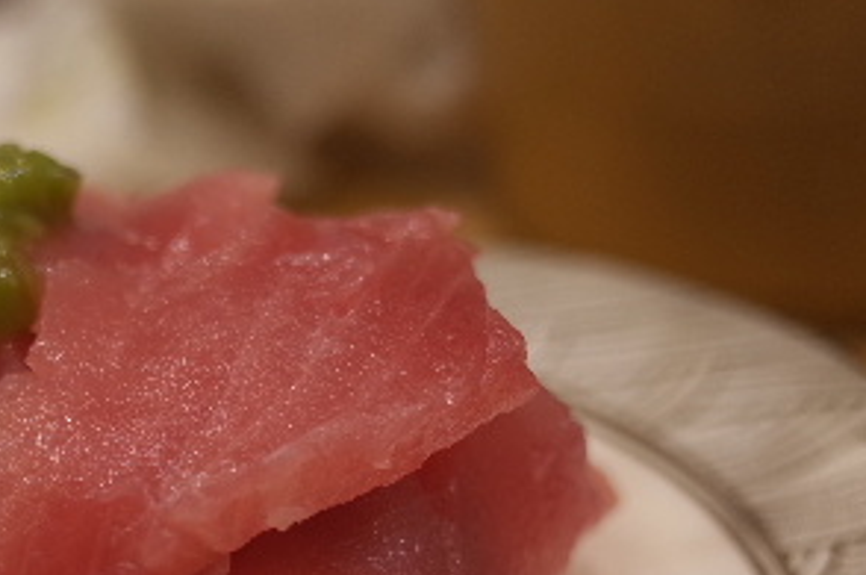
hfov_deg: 31.7
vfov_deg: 21.2
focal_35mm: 61
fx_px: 1465
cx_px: 124
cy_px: 619
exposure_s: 1/45
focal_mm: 18.3
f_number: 2.8
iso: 100
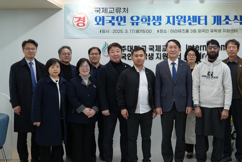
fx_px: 302
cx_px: 159
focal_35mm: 45
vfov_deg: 29.8
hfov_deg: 43.1
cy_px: 65
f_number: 4
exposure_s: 1/160
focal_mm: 31
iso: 500
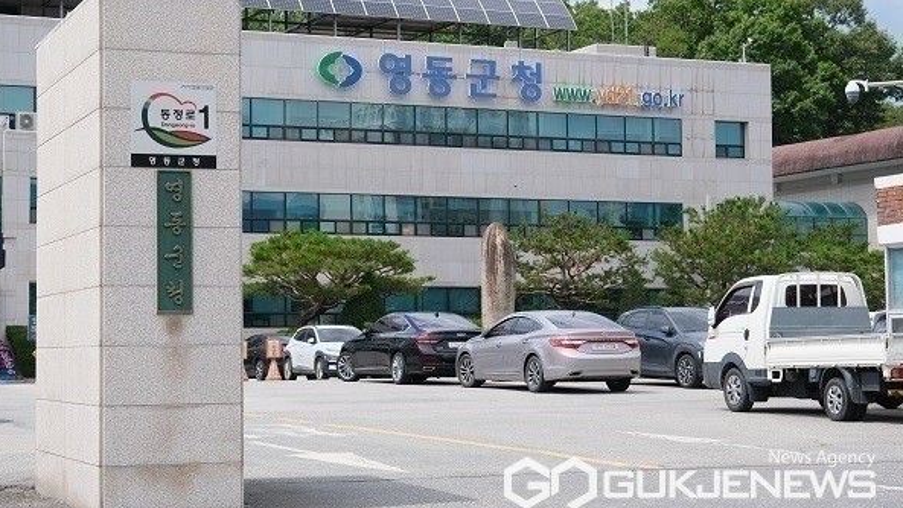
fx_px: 1701
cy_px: 228
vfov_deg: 17.0
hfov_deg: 29.7
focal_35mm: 71
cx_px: 448
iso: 320
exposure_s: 1/800
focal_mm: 44.7
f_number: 5.6
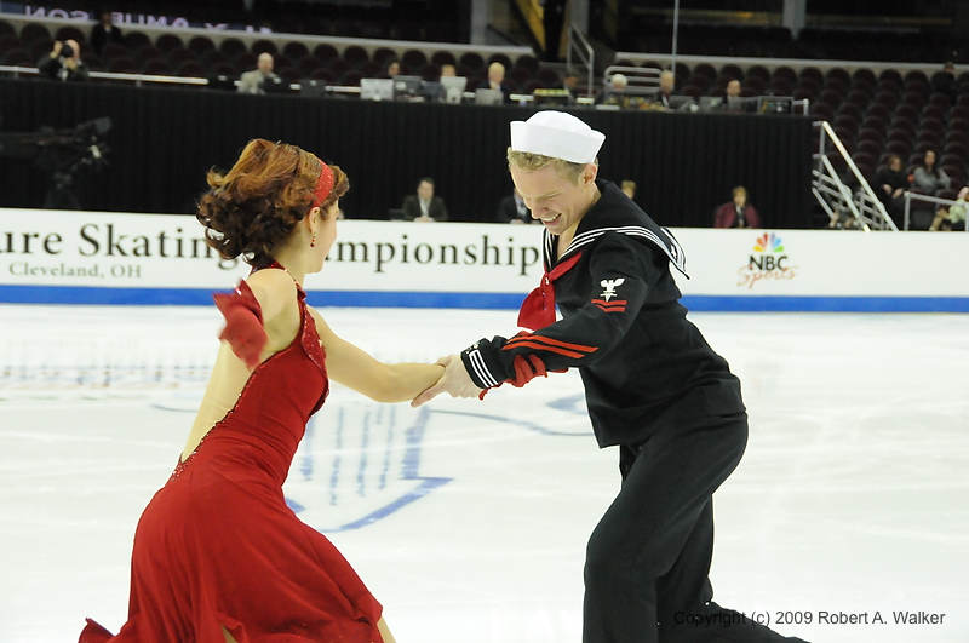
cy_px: 322
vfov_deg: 17.4
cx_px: 484
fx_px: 2097
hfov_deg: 26.0
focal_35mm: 78
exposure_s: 1/500
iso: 3200
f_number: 5.6
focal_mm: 52
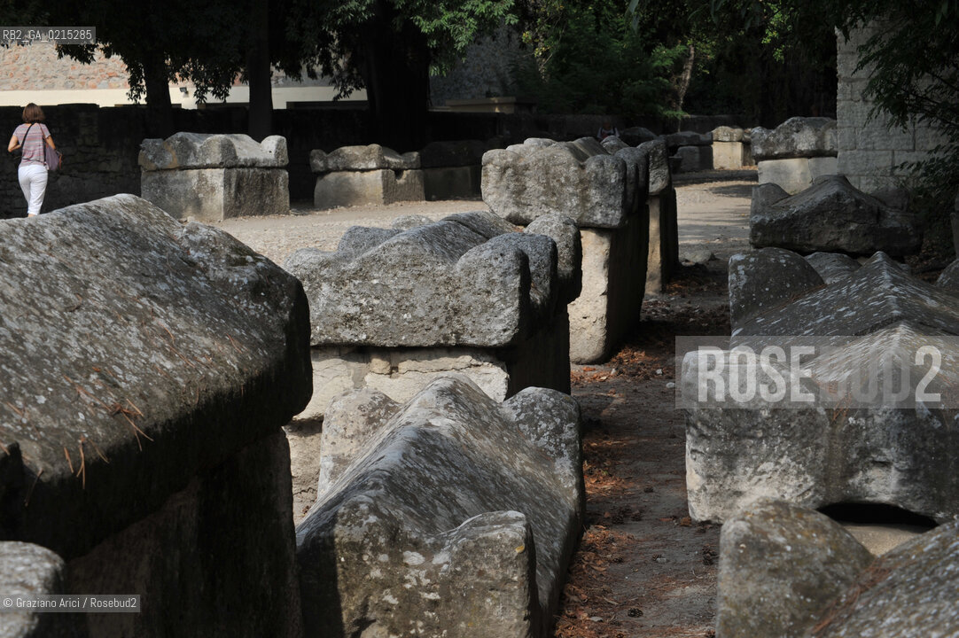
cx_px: 480
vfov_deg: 13.7
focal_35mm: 100
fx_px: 2662
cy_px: 319
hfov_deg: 20.4
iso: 200
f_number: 16
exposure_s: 1/200
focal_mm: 100
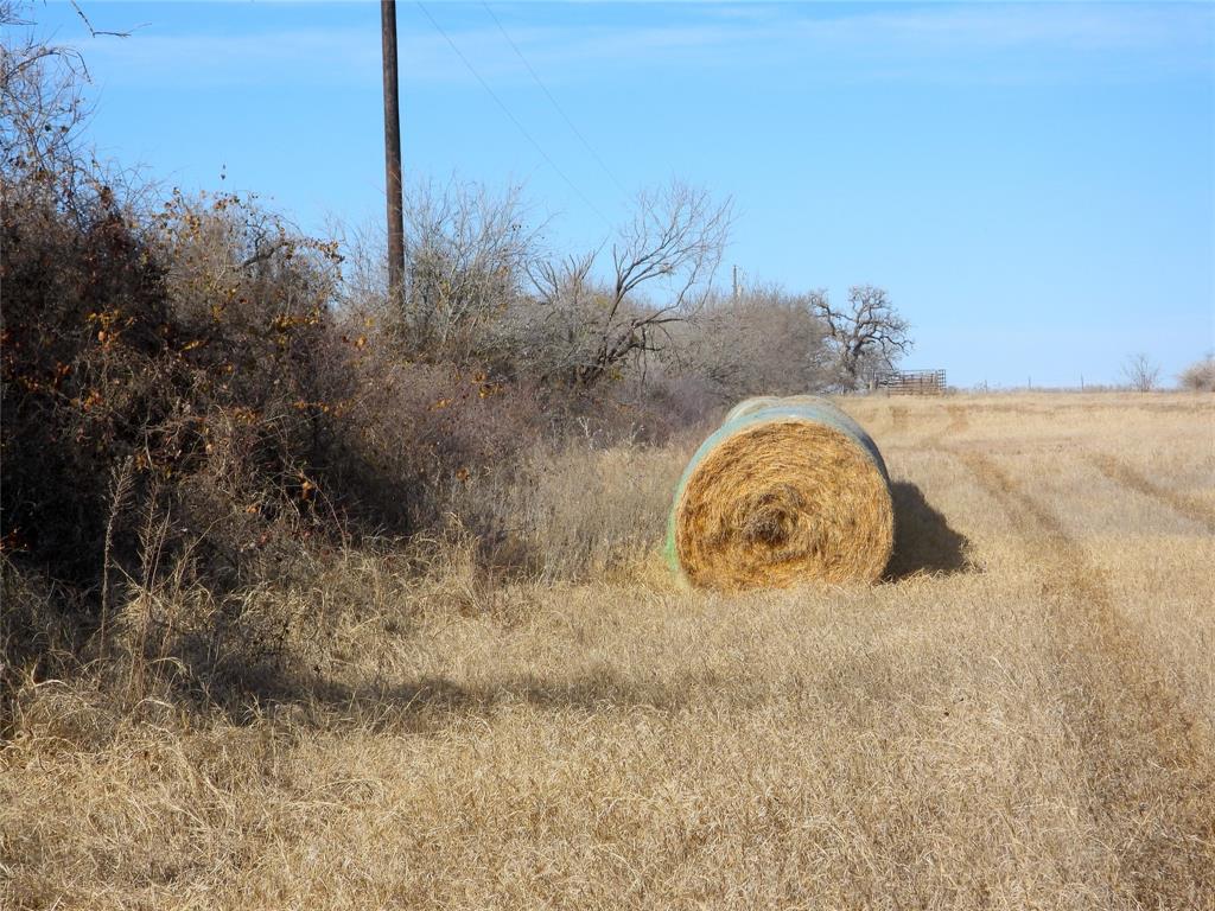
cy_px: 456
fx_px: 3405
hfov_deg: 20.2
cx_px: 608
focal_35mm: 97
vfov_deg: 15.2
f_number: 3.5
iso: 100
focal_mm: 17.5
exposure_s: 1/1250
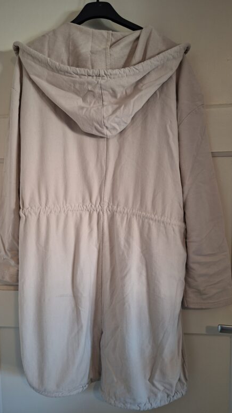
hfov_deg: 44.2
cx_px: 96
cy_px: 203
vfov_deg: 71.9
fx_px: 284
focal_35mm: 26
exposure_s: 1/33
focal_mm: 5.54
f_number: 1.8
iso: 250
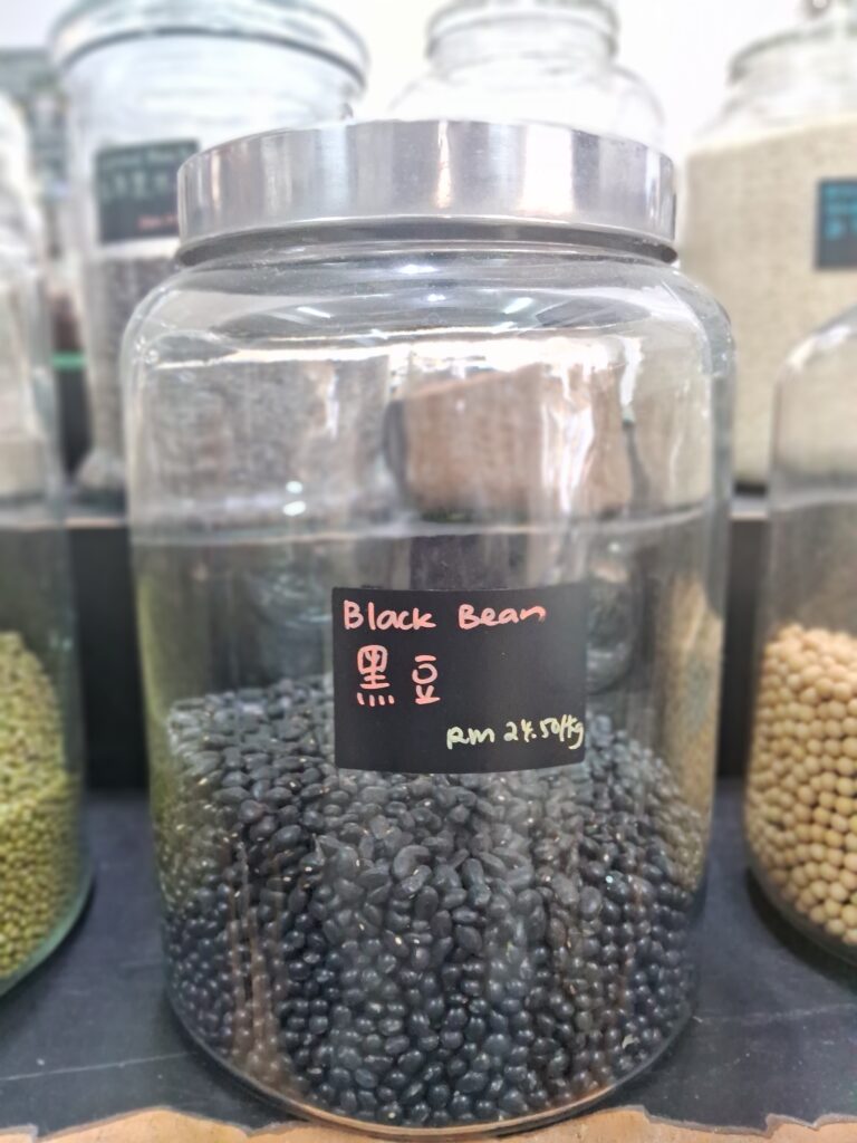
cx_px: 428
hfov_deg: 53.1
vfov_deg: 67.3
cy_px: 572
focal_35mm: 26
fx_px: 858
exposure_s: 1/25
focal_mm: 3.98
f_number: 1.8
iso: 640
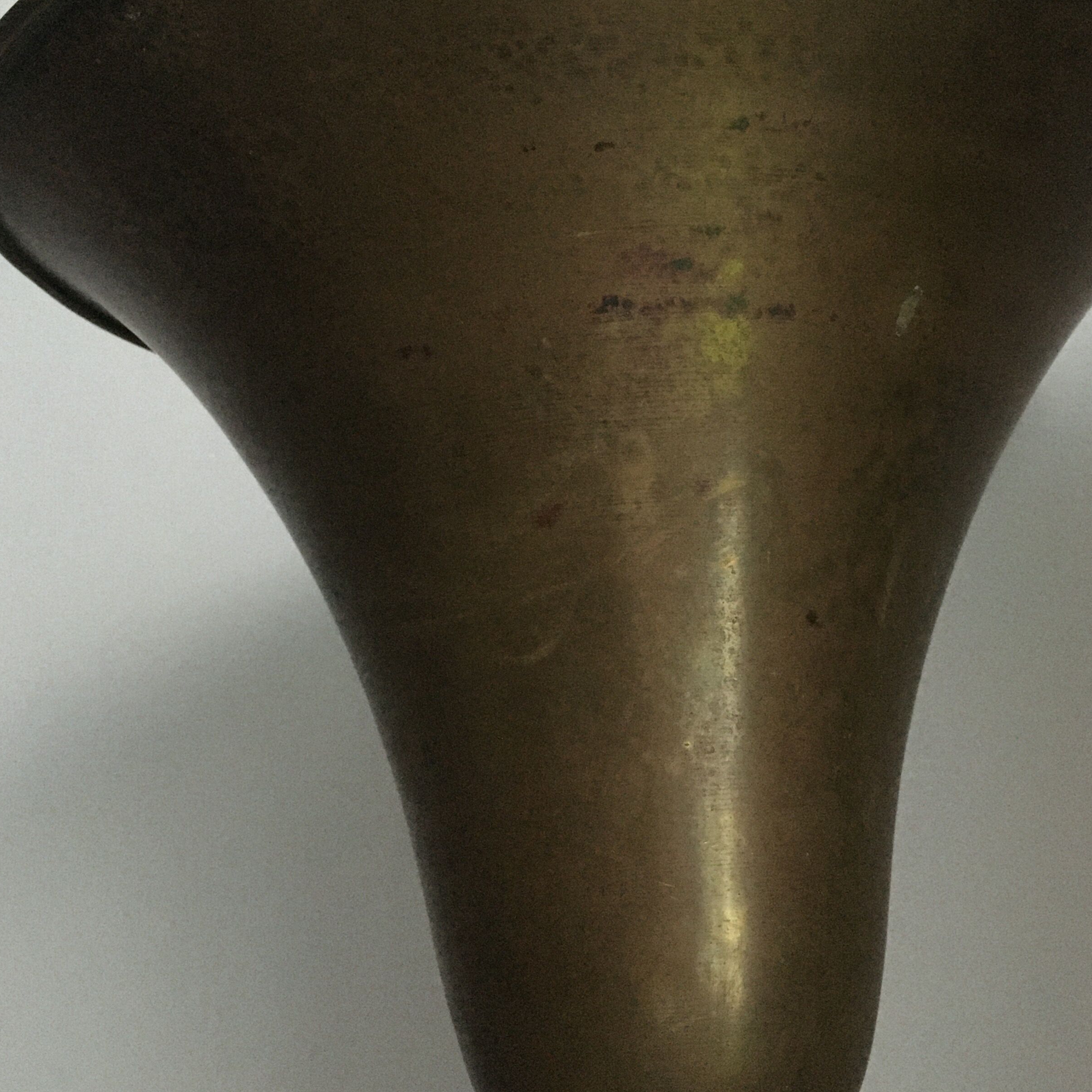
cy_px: 507
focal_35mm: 43
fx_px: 1535
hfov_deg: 39.1
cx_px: 610
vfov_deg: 39.1
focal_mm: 4.15
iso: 320
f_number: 2.2
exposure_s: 1/17
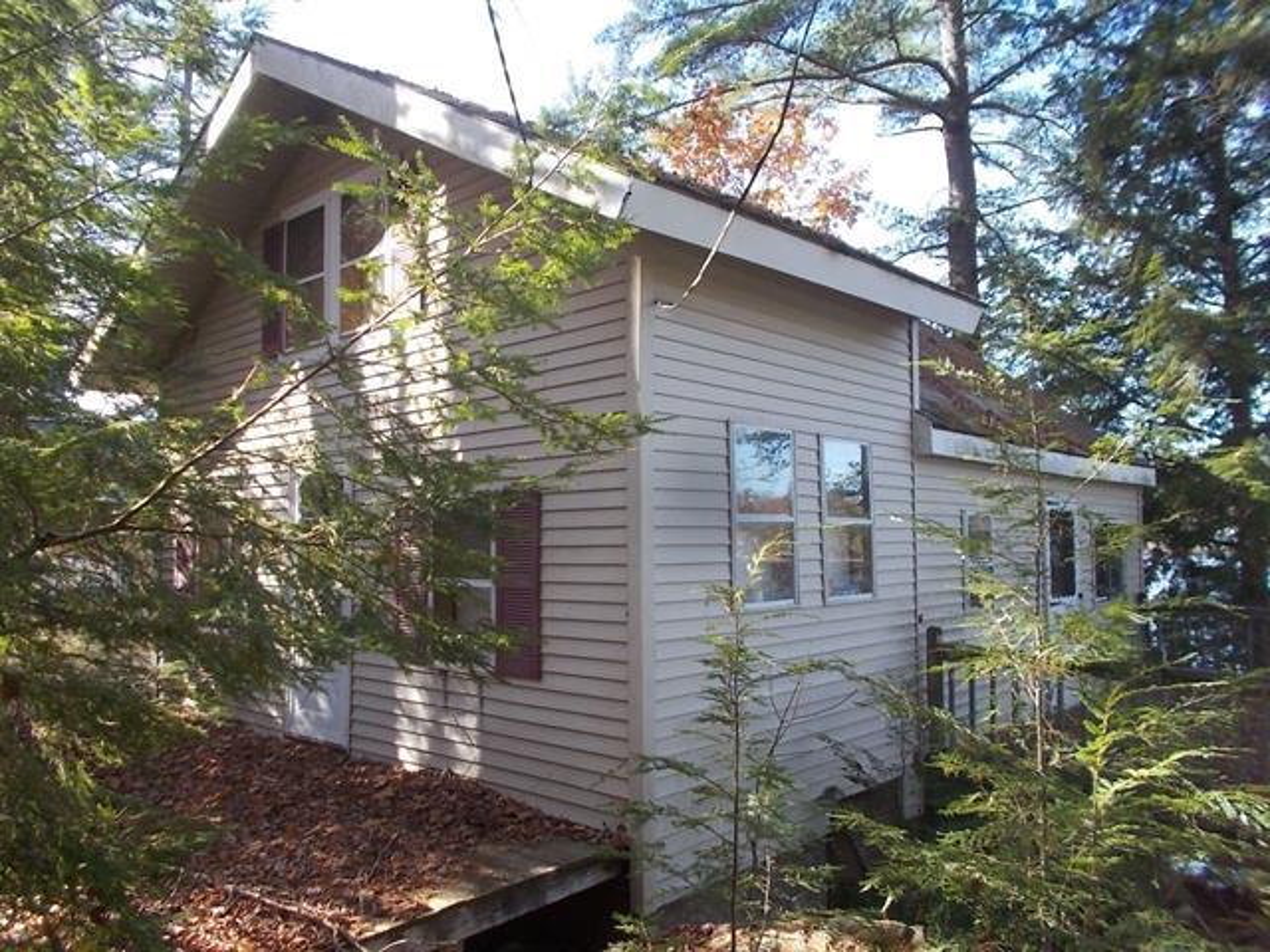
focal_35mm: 26
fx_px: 954
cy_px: 476
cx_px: 635
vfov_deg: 53.1
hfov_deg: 67.3
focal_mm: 4.6
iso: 80
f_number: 3.2
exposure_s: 1/125
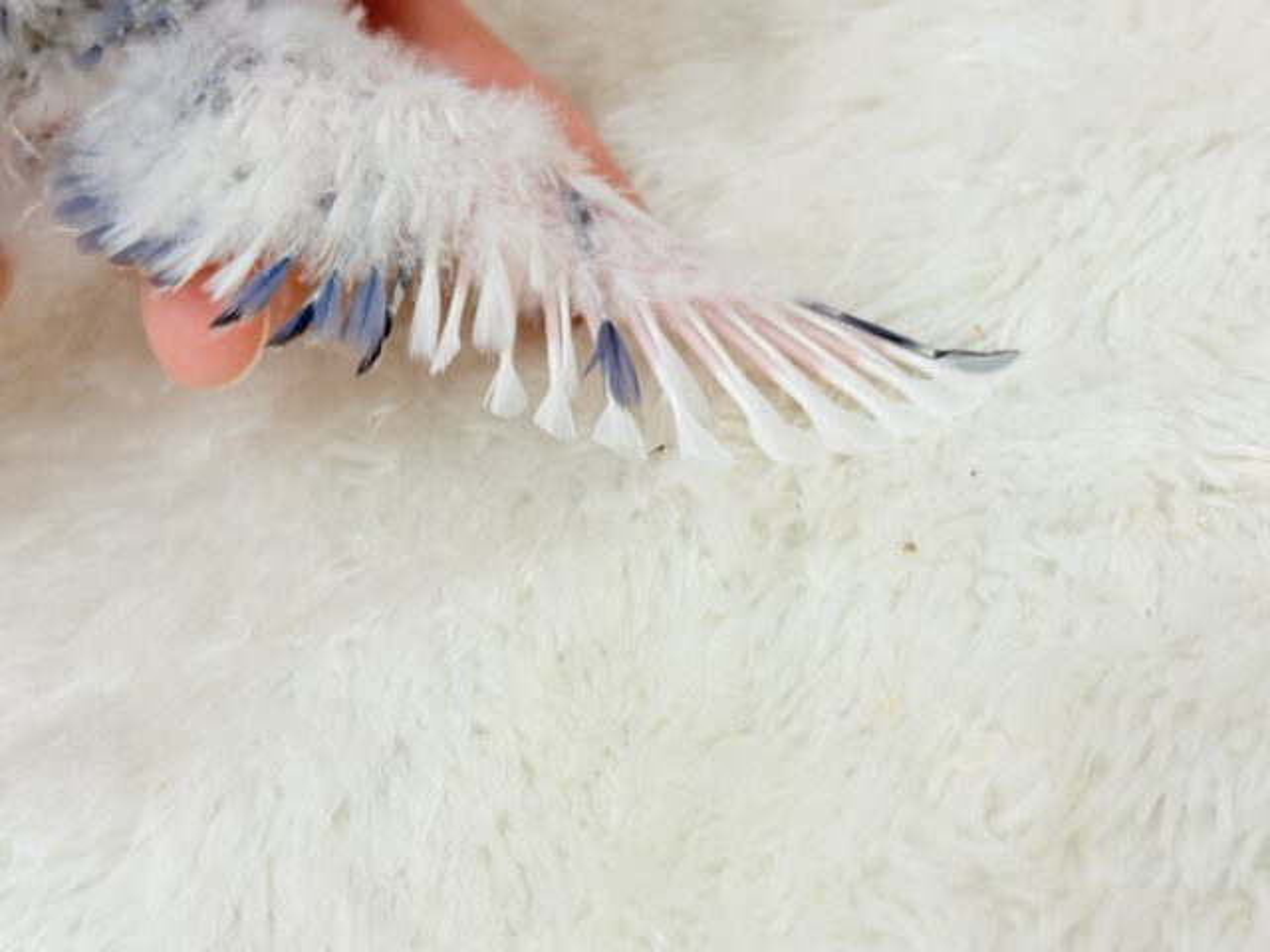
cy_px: 476
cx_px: 635
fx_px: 1908
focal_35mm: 52
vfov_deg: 28.0
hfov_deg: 36.8
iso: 64
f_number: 1.6
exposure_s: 1/100
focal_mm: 5.96
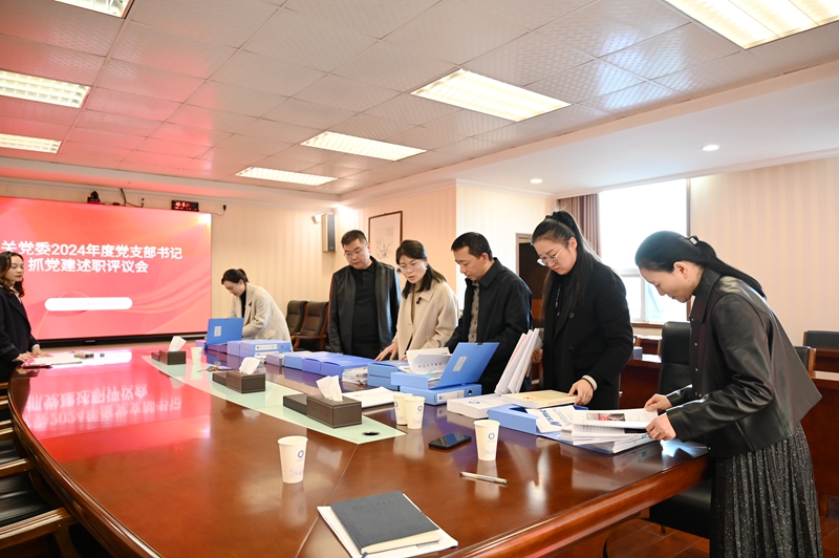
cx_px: 420
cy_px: 279
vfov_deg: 53.1
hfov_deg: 73.8
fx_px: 559
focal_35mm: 24
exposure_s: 1/160
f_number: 4
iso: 2500
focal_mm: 24
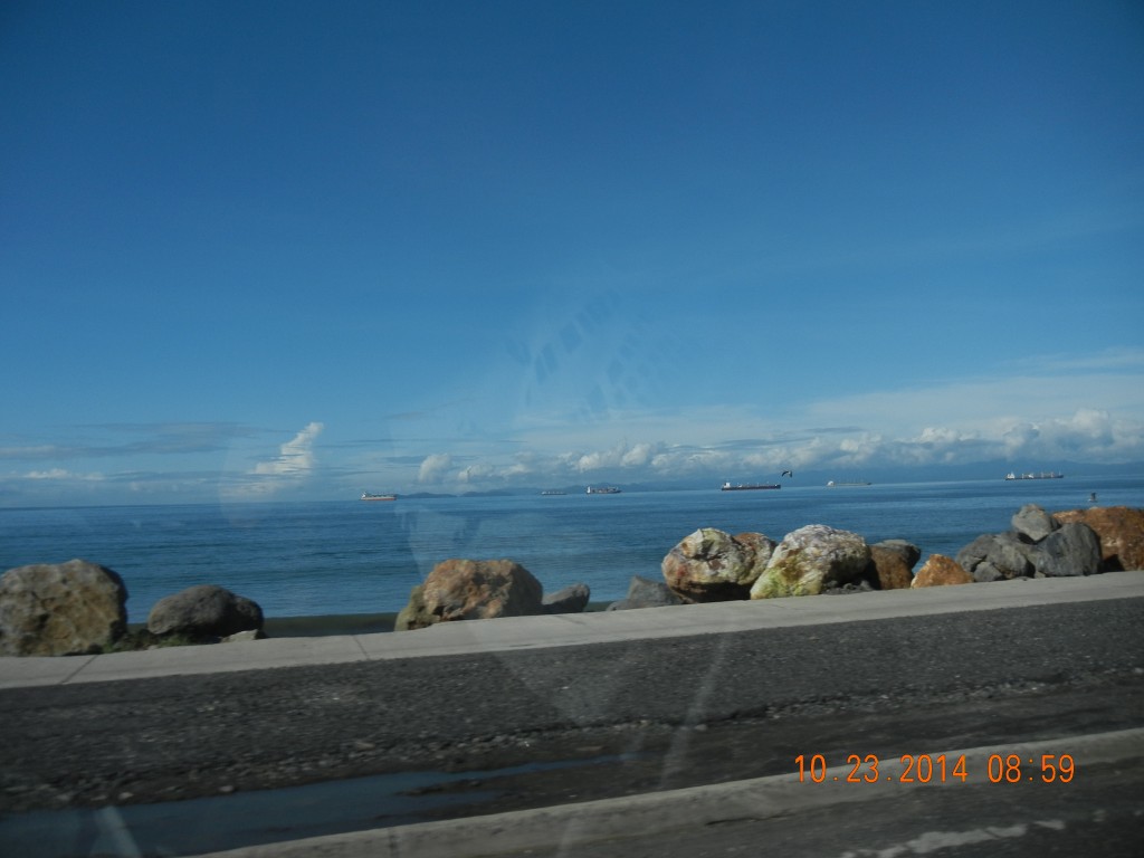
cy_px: 429
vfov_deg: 46.8
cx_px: 572
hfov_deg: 60.0
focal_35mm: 30
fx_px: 991
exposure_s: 1/755
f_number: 7
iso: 160
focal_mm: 5.4
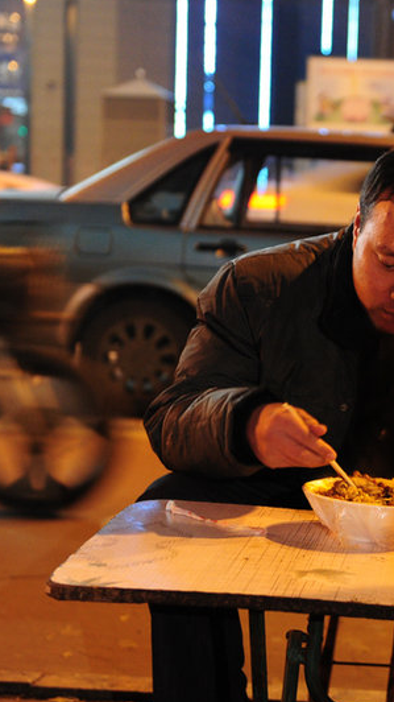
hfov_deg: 14.0
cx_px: 399
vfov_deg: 25.0
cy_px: 344
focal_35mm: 85
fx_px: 1580
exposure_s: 1/15
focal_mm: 48
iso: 3200
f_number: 3.2
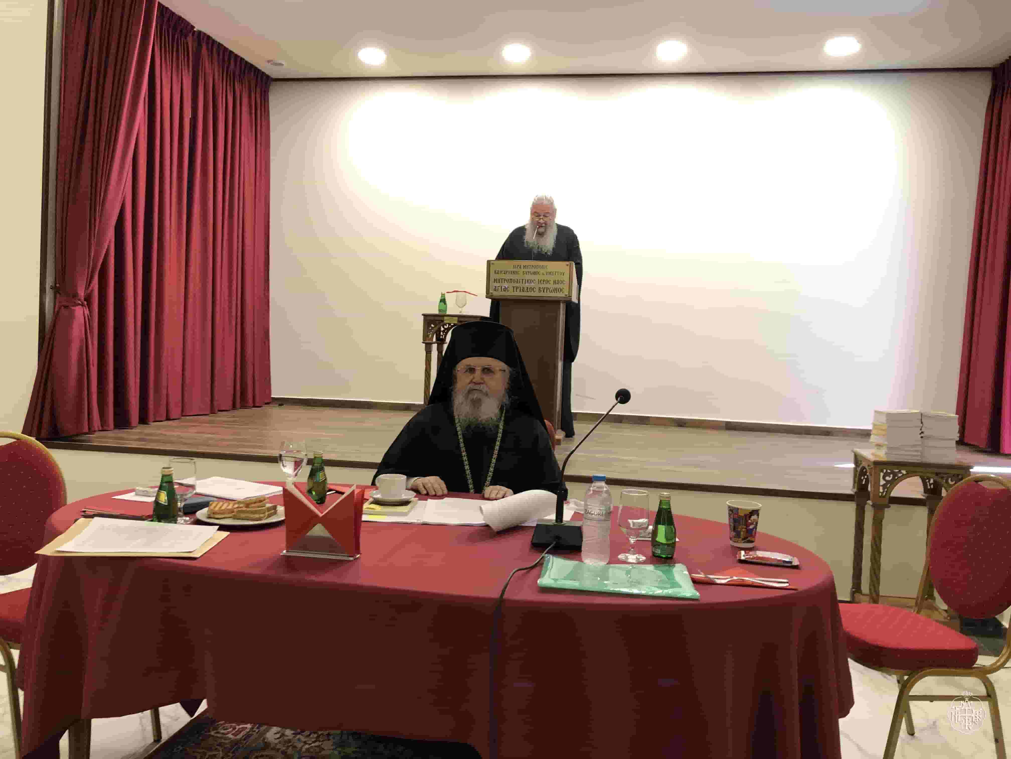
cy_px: 380
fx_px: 818
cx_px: 506
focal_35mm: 28
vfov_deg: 49.7
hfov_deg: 63.4
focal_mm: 4
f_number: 1.8
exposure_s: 1/17
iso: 40
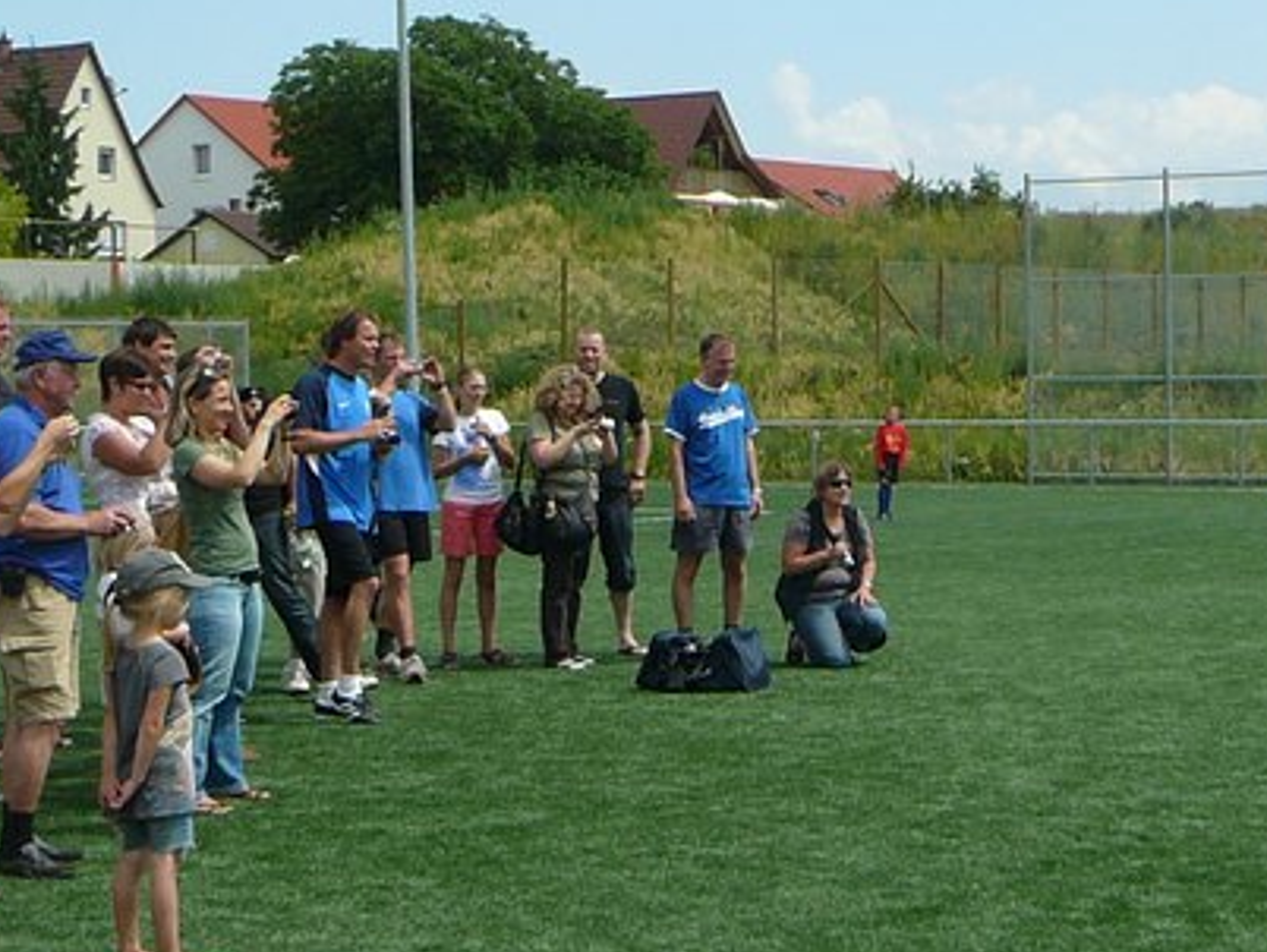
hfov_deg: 22.4
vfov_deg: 17.0
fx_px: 3186
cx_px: 873
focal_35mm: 87
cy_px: 498
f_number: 5
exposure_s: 1/400
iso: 80
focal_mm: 5.2
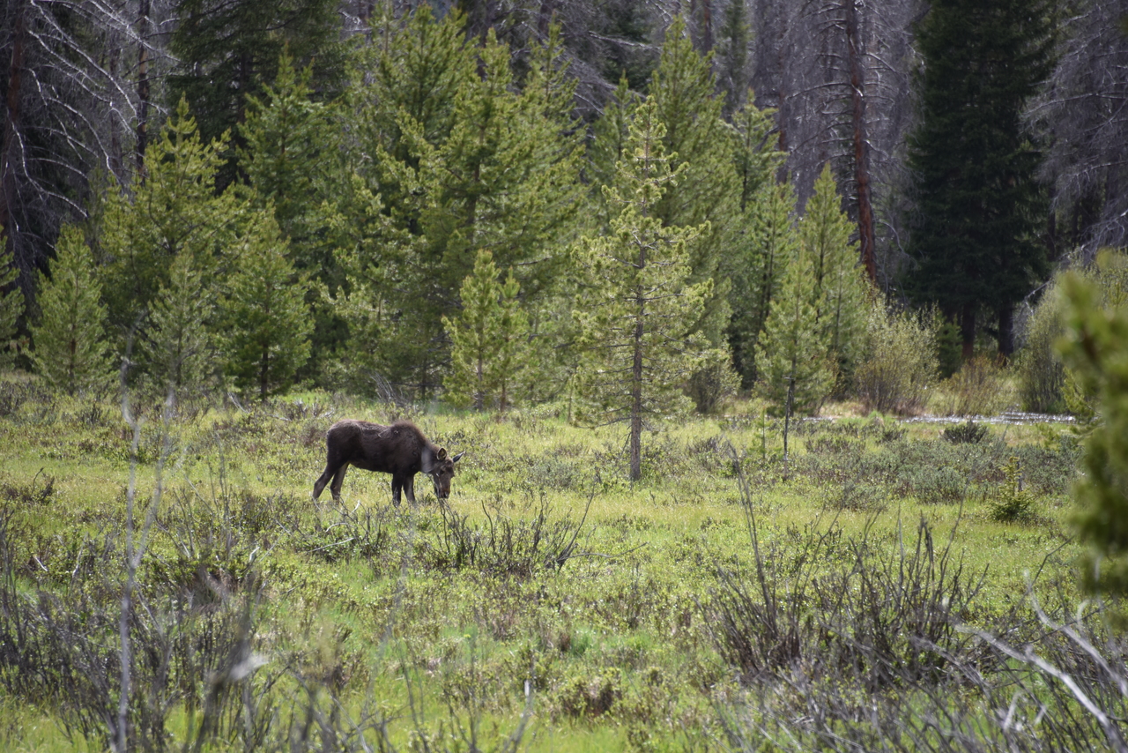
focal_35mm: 300
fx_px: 9402
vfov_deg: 4.6
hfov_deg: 6.9
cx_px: 564
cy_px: 376
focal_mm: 300
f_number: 5.6
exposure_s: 1/640
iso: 280
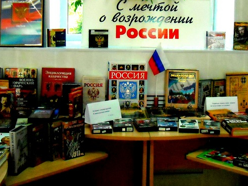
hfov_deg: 33.7
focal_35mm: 57
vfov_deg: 25.5
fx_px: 408
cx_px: 150
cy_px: 56
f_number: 2.8
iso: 800
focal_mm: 5.7
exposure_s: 1/250
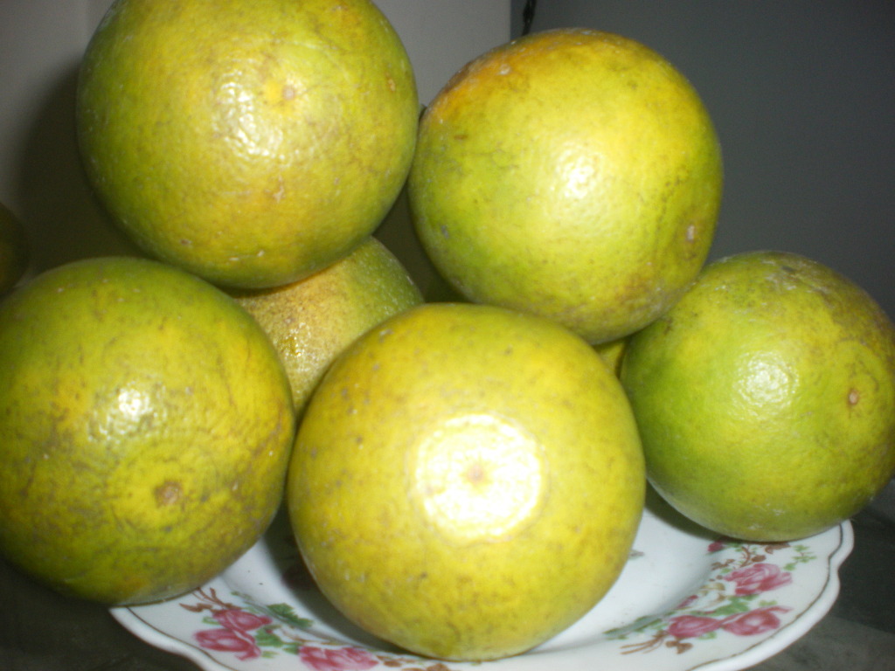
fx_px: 931
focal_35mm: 36
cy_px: 336
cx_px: 448
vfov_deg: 39.7
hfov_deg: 51.4
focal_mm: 6.3
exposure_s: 1/50
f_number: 3.1
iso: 200
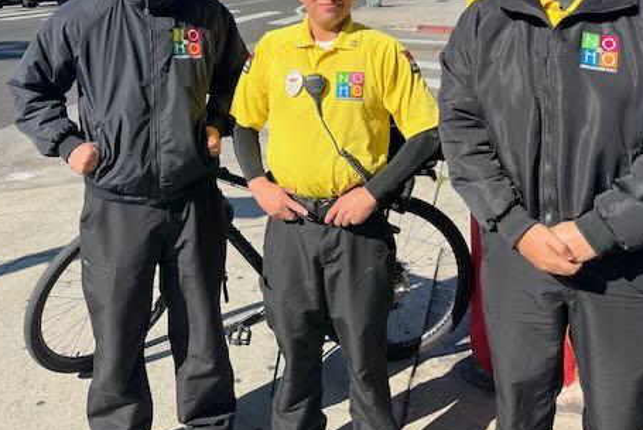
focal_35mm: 38
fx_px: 679
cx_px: 319
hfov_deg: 50.7
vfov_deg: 32.2
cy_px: -4
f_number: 1.6
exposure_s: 1/2899
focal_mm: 5.1
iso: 50
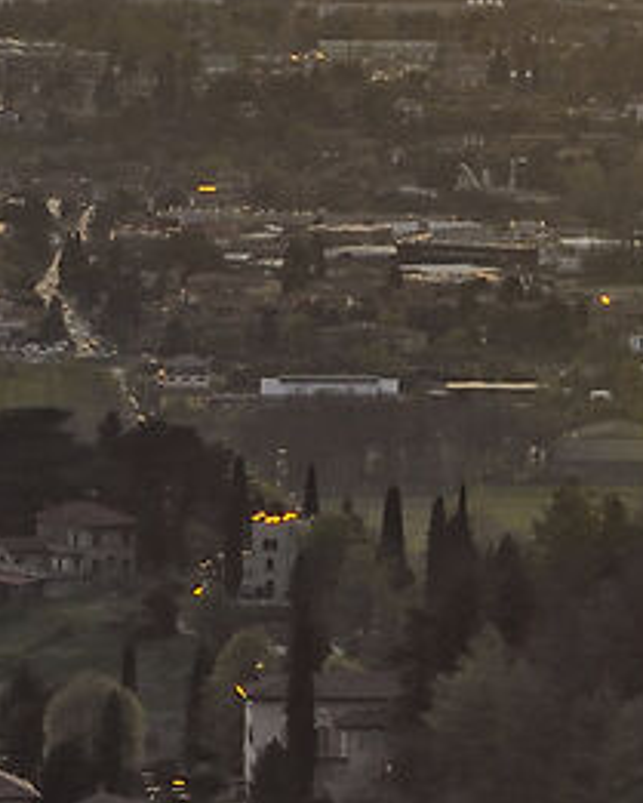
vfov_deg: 4.5
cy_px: -200
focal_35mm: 431
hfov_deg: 3.6
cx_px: 658
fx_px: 10247
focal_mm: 50
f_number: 11
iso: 160
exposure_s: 1/250
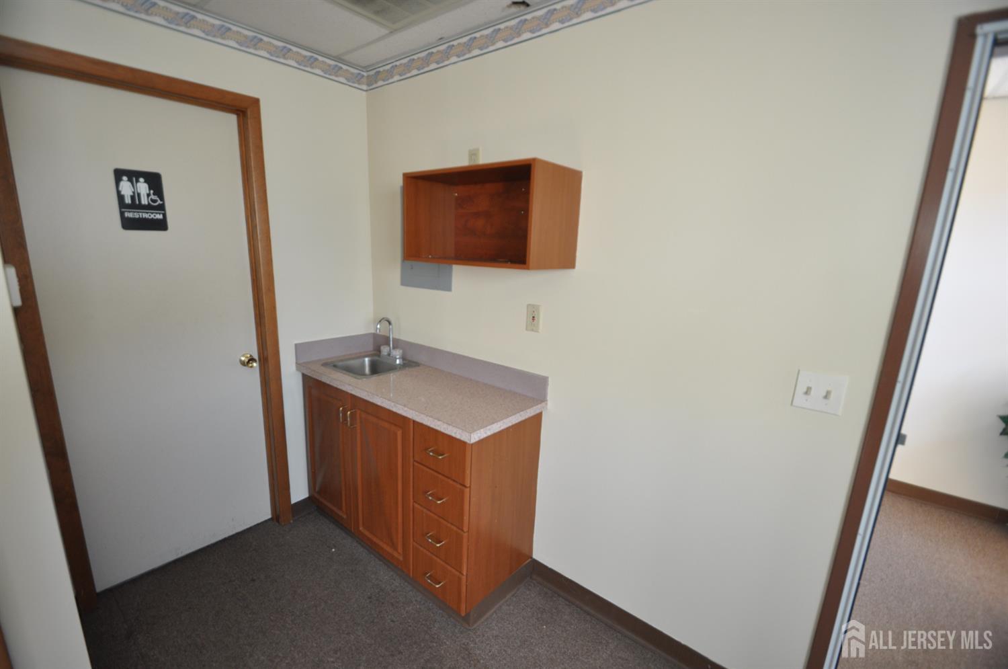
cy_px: 334
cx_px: 504
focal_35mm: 15
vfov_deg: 77.1
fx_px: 419
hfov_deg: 100.5
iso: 560
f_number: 4
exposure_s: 1/60
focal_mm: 10
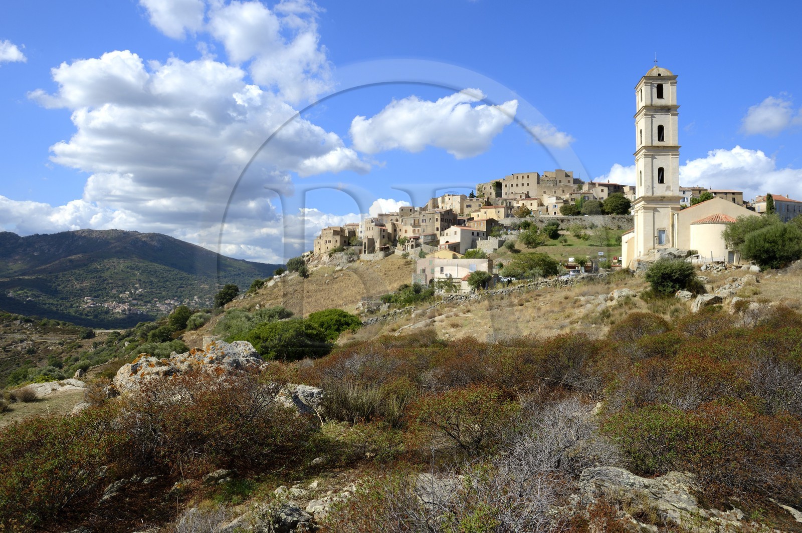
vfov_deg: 53.1
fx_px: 534
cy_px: 266
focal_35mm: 24
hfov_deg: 73.8
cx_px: 401
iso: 200
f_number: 13
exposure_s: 1/250
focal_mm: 24
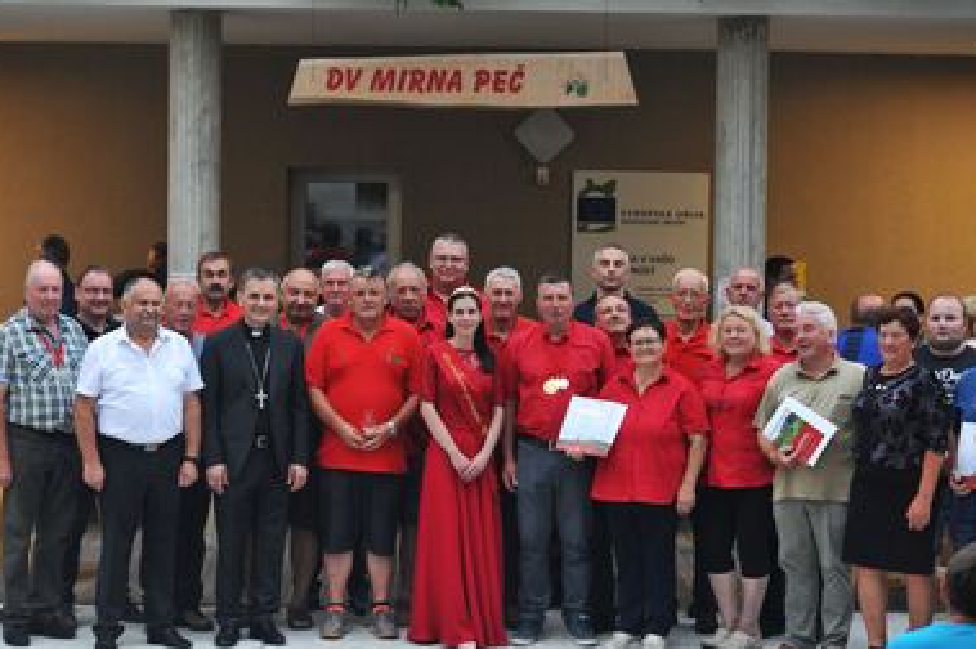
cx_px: 479
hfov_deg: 20.0
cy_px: 341
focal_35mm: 102
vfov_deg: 13.4
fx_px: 2763
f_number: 4
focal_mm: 86
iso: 1600
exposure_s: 1/100
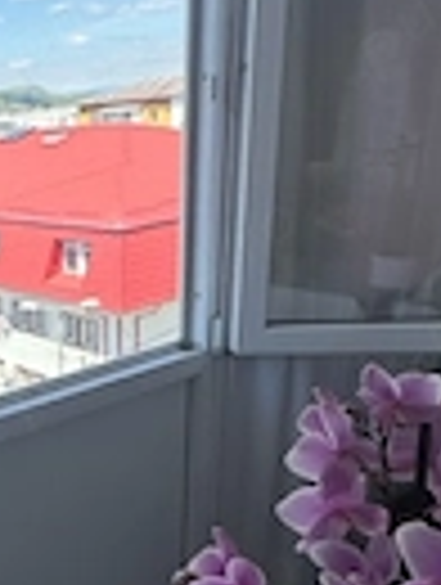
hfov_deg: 28.6
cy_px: 364
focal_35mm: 43
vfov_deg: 43.4
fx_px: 728
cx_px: -108
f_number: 2.2
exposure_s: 1/700
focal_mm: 2.22
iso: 40
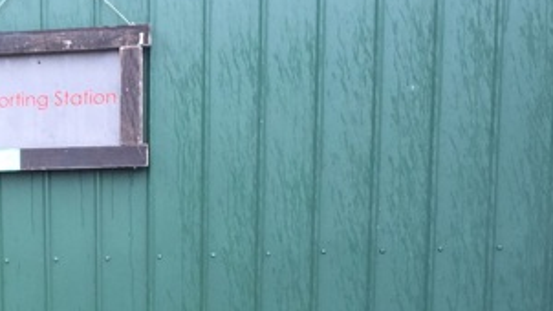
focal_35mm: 76
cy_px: 399
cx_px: -27
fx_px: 1115
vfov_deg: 15.2
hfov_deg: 26.1
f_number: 2.4
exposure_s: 1/50
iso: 32
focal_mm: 3.3
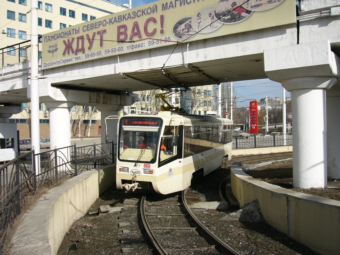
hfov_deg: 52.6
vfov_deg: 40.7
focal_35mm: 35
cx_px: 170
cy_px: 128
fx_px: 344
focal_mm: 5.8
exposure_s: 1/200
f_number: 8
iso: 50
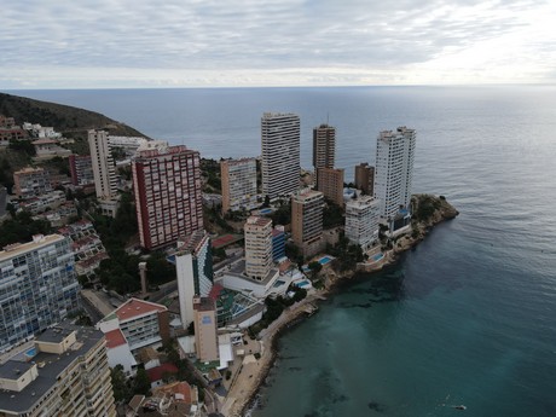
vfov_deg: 56.8
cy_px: 208
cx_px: 278
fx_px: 385
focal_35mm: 24
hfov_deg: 71.6
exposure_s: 1/350
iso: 110
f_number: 2.8
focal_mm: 4.5
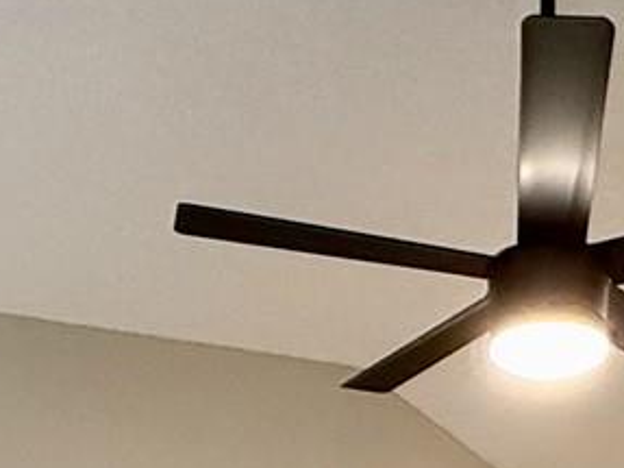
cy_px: 1001
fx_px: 1405
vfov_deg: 14.7
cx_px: 417
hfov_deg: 24.9
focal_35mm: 78
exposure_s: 1/120
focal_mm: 2.22
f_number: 2.2
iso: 500
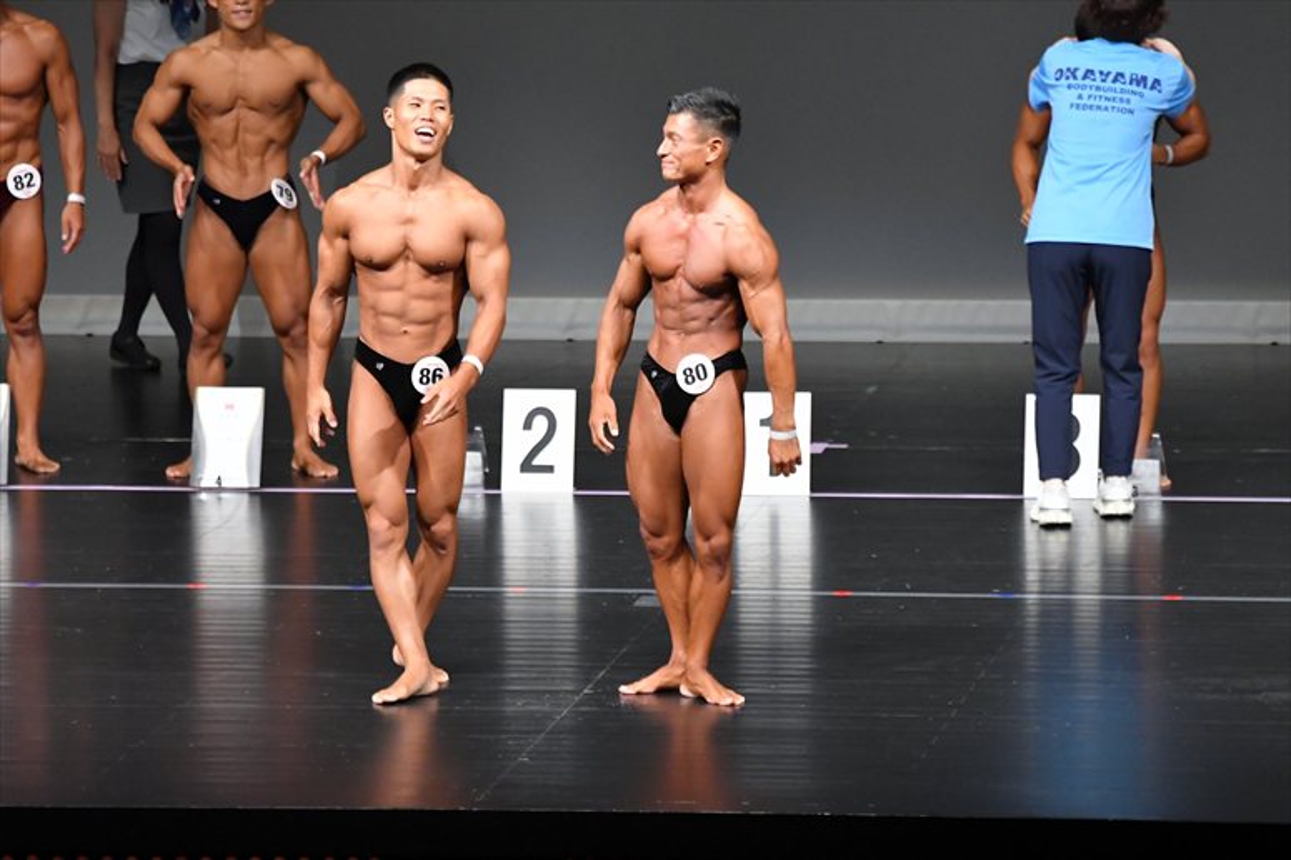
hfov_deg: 6.9
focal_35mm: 300
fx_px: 10753
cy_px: 430
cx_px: 646
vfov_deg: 4.6
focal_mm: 200
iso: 5000
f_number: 5.6
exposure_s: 1/400
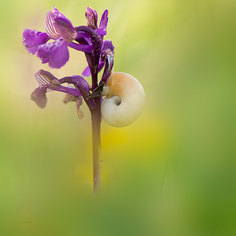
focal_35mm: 223
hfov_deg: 7.8
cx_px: 2
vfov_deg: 7.8
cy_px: 83
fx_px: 1720
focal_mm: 105
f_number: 3.5
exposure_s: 1/400
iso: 200
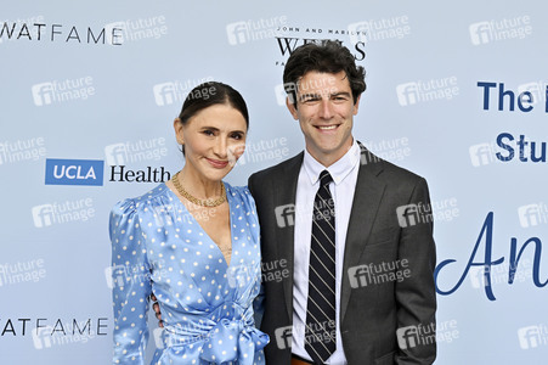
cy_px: 182
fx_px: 669
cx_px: 274
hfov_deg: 44.5
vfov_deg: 30.5
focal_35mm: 44
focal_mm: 44
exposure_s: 1/320
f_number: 6.3
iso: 500
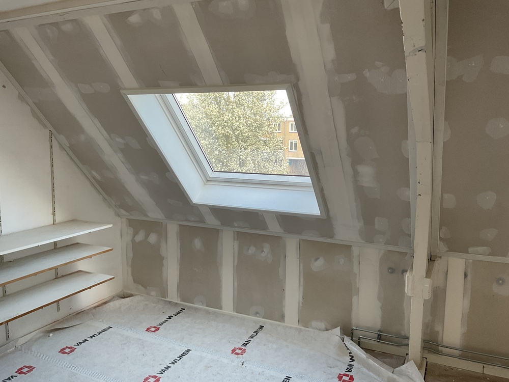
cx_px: 254
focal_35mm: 29
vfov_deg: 48.2
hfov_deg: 61.7
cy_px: 191
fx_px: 426
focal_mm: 3
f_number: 1.8
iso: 40
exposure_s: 1/120
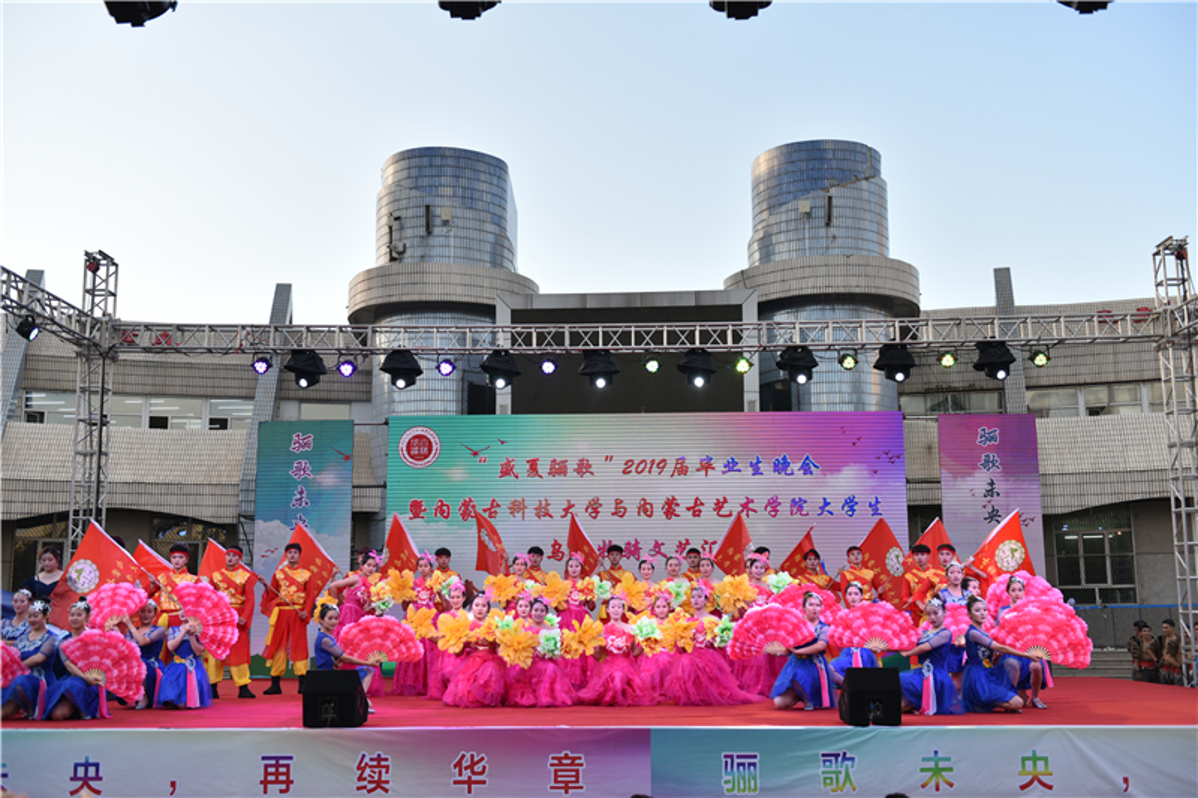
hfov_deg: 50.7
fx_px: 1264
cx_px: 599
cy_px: 399
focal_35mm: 38
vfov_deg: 35.0
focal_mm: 38
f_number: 3.5
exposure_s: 1/500
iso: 320
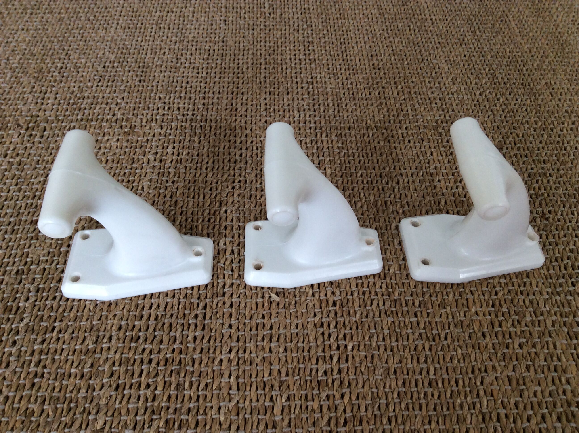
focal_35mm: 32
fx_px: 534
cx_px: 290
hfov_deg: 56.9
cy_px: 216
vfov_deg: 44.1
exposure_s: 1/25
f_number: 2.4
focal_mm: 3.3
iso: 50
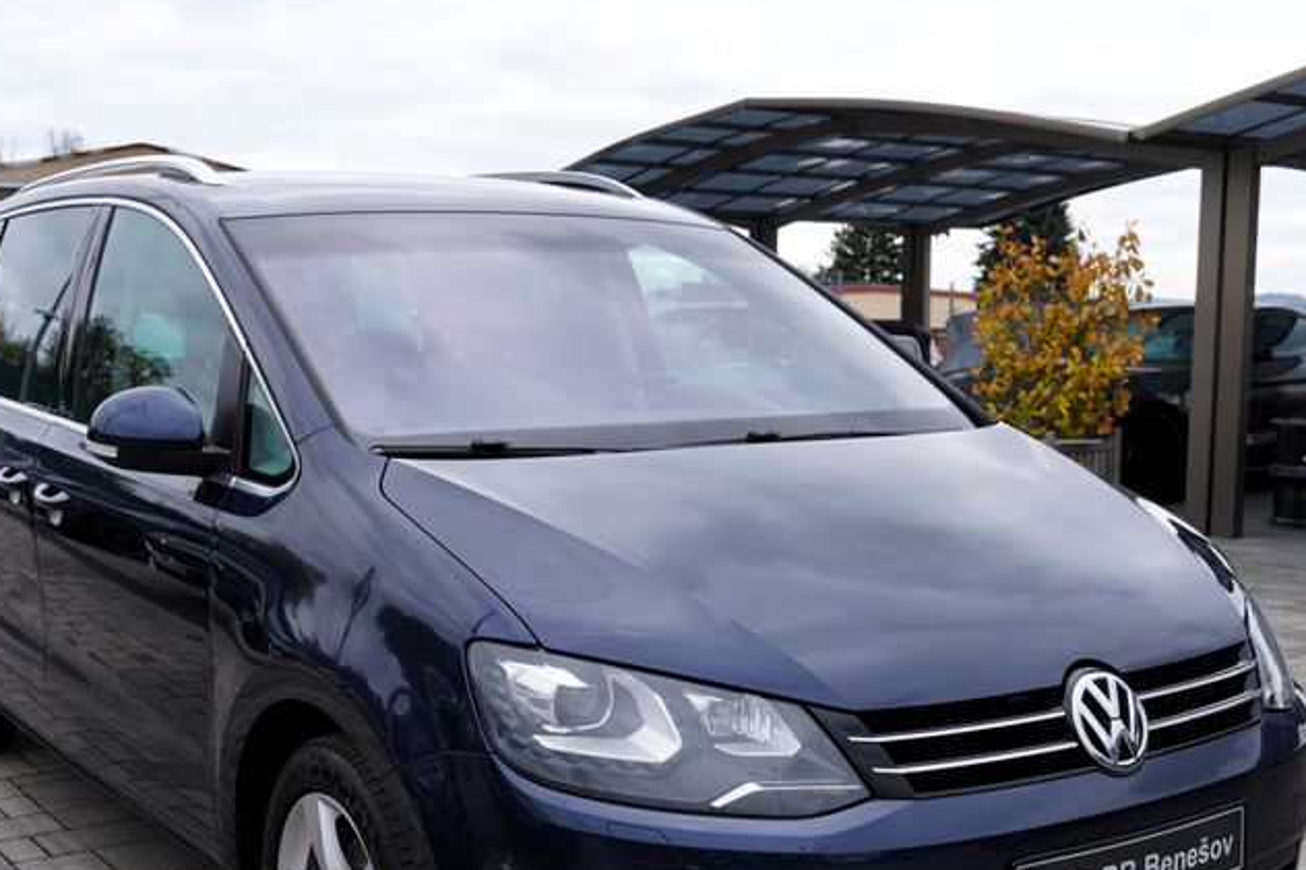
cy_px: 611
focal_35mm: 47
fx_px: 1705
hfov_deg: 41.9
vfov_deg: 28.4
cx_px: 599
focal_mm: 29
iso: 100
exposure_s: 1/160
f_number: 6.3
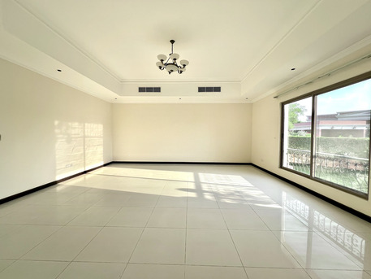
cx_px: 186
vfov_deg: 89.9
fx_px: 139
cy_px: 140
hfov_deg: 106.2
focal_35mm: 13
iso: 32
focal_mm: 1.57
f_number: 1.8
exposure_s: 1/176
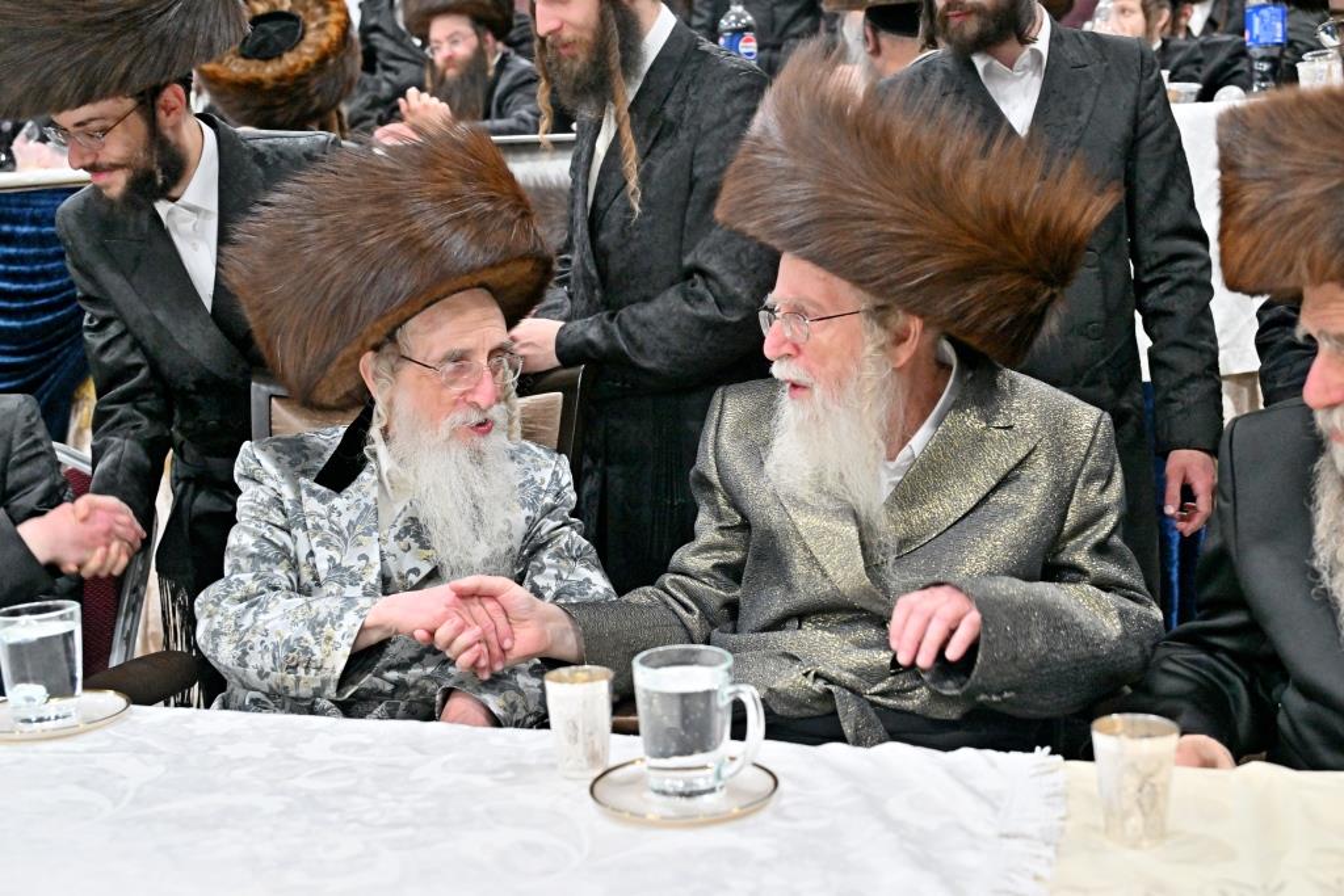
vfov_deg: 31.9
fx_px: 1568
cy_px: 448
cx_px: 672
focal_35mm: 42
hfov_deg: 46.4
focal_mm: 42
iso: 2500
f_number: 4
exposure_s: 1/250
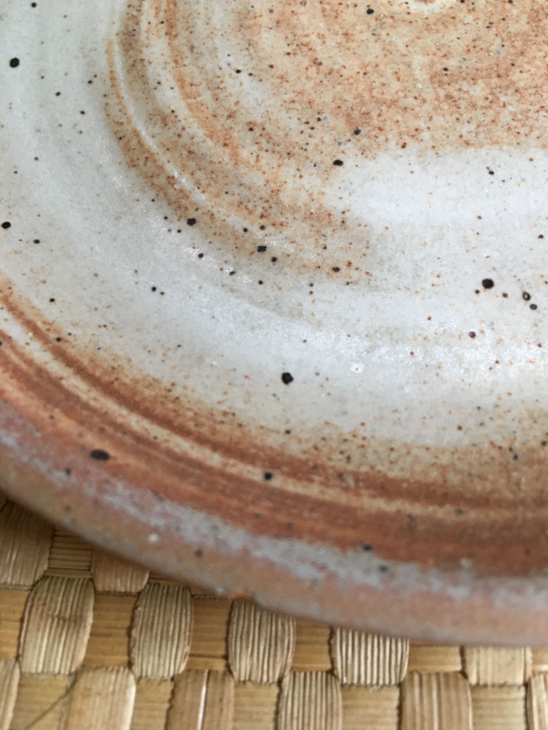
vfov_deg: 61.7
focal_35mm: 29
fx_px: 612
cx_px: 274
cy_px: 365
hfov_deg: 48.2
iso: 125
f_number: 2.2
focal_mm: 4.15
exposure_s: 1/33
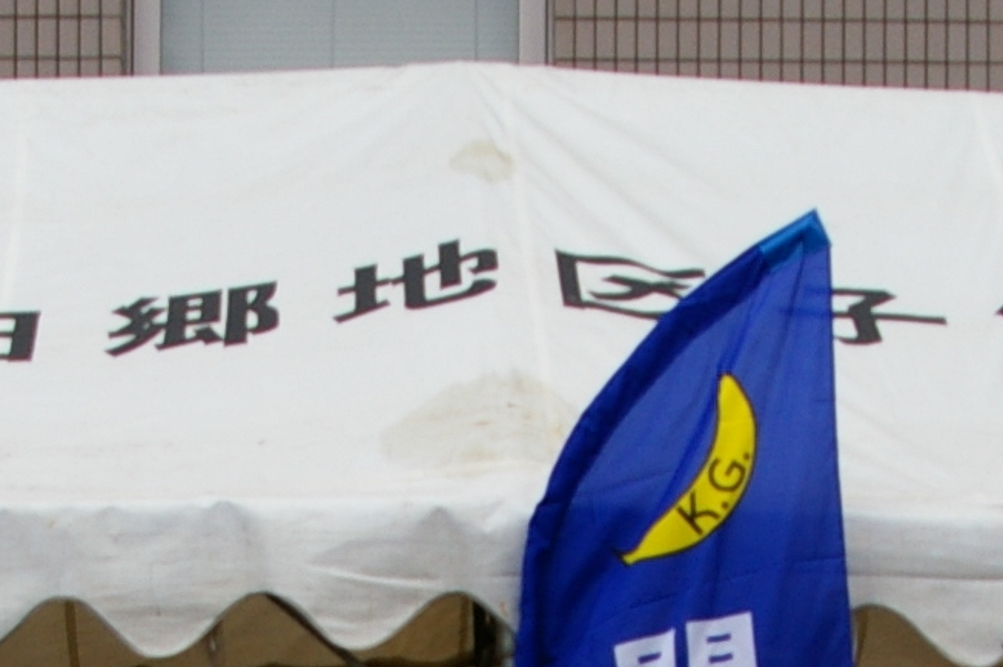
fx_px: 4231
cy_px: 1042
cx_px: 554
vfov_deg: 8.8
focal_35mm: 152
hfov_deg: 13.5
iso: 200
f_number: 5.6
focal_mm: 22
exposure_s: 1/125
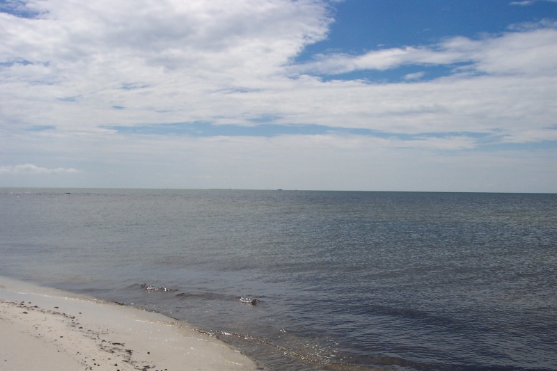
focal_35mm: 38
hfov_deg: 50.7
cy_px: 186
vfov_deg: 35.0
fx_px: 588
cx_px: 278
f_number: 4.8
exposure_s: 1/1000
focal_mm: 8
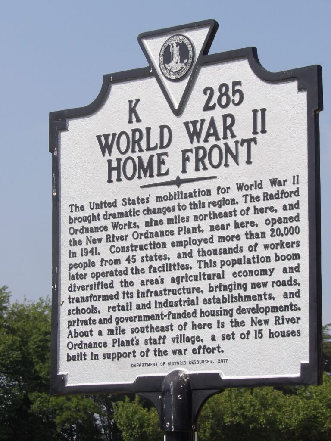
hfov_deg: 10.4
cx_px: 166
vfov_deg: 13.8
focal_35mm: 143
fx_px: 1823
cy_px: 220
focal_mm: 25.6
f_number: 4.3
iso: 100
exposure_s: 1/705
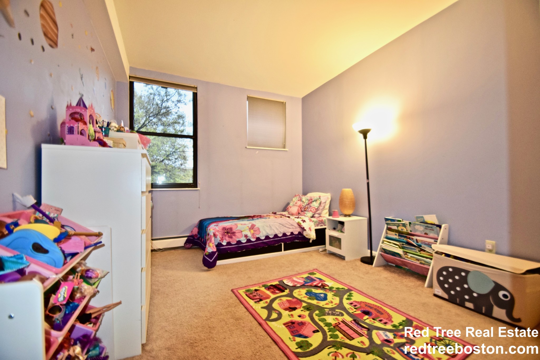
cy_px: 180
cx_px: 270
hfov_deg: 100.4
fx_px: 225
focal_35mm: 15
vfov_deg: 77.3
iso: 800
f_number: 4
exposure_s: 1/60
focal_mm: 10
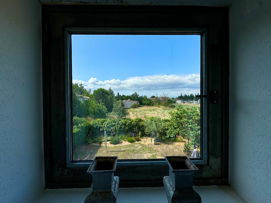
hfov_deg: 102.1
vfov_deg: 85.7
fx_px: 110
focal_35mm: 14
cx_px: 136
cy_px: 102
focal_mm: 2.22
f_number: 2.2
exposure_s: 1/1567
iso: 50
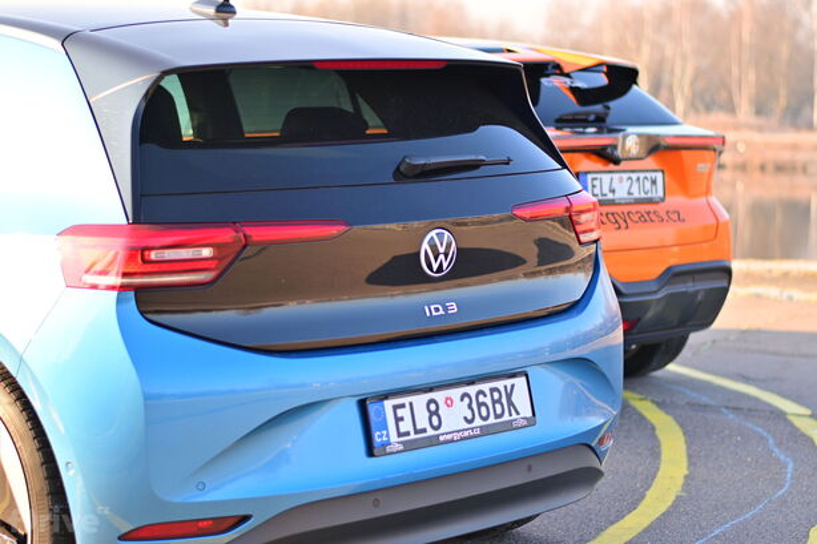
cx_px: 408
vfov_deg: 18.2
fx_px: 1702
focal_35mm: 75
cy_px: 272
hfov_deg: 27.0
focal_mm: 50
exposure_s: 1/800
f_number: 1.8
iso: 100
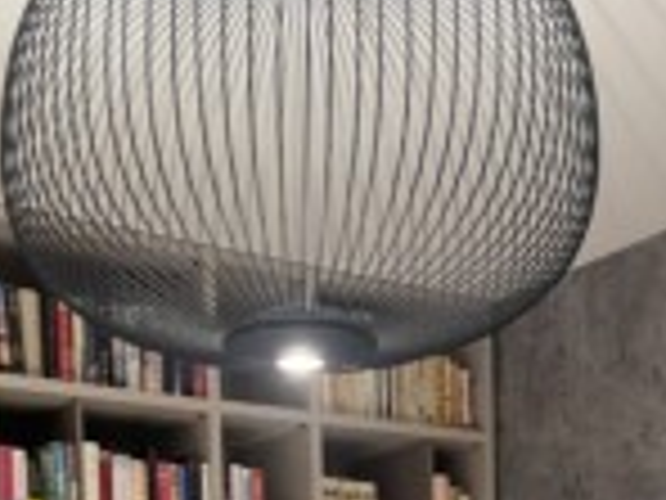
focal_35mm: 62
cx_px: 290
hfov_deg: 31.2
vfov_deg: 20.2
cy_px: 759
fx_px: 1193
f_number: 1.6
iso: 160
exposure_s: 1/50
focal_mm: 4.2
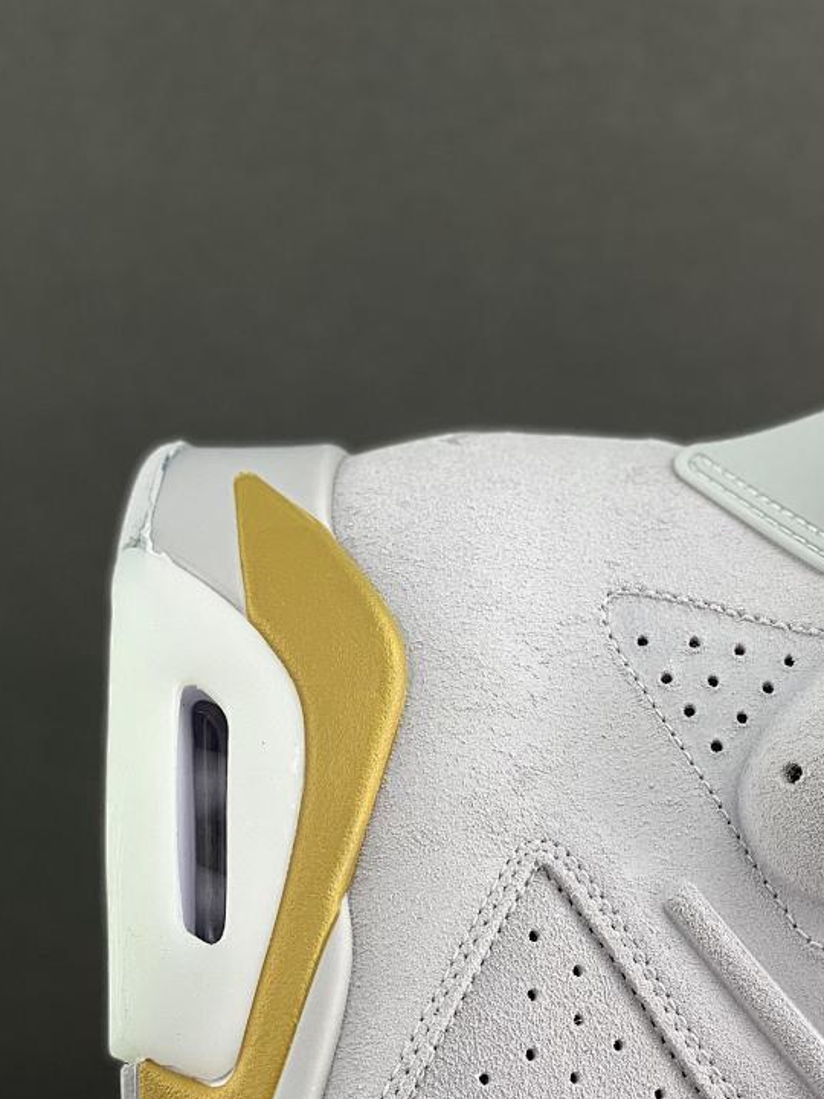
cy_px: 698
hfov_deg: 18.8
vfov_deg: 24.9
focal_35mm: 78
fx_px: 2476
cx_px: 607
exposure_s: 1/100
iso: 32
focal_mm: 6
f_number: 2
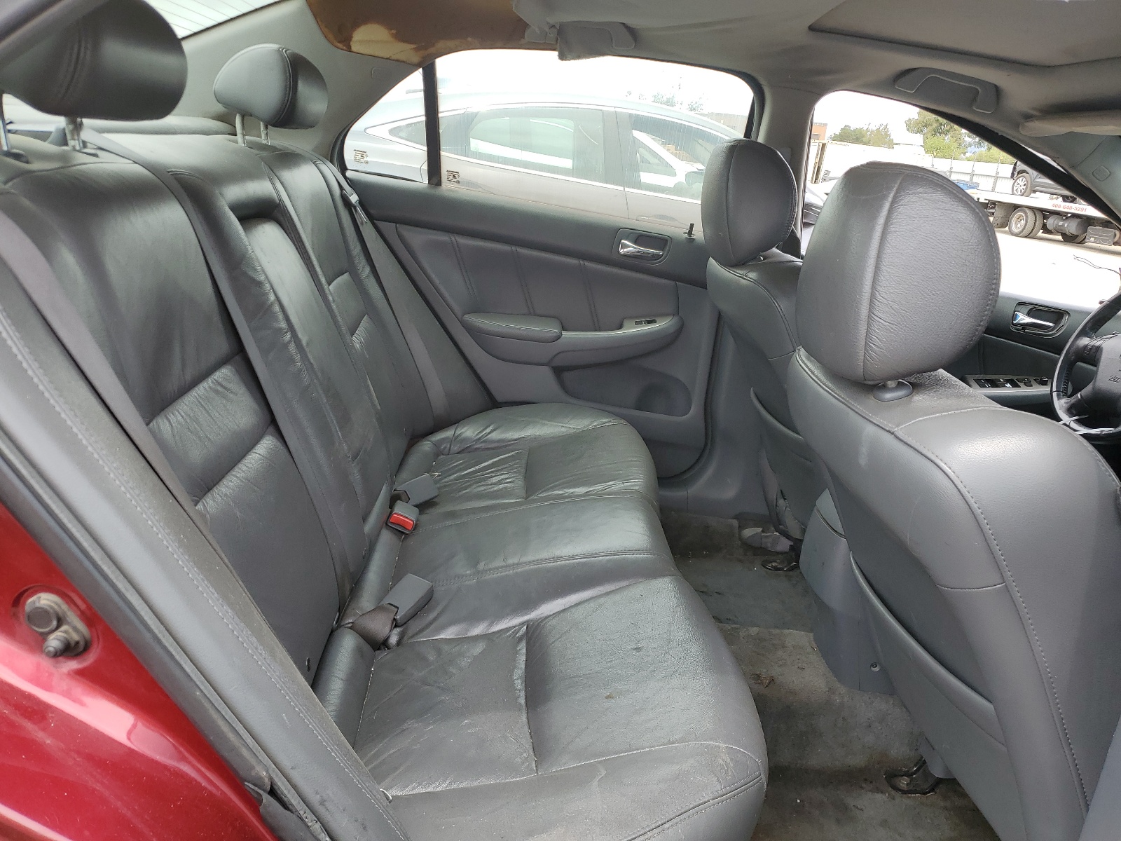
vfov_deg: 53.1
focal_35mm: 26
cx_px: 560
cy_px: 420
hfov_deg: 67.3
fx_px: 842
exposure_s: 1/556
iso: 50
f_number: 1.5
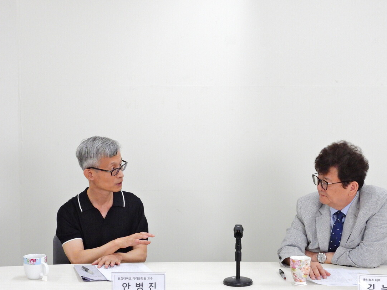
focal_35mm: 59
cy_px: 165
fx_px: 660
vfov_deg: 24.8
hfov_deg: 32.7
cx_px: 212
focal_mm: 8.9
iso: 1000
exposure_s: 1/30
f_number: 5.6
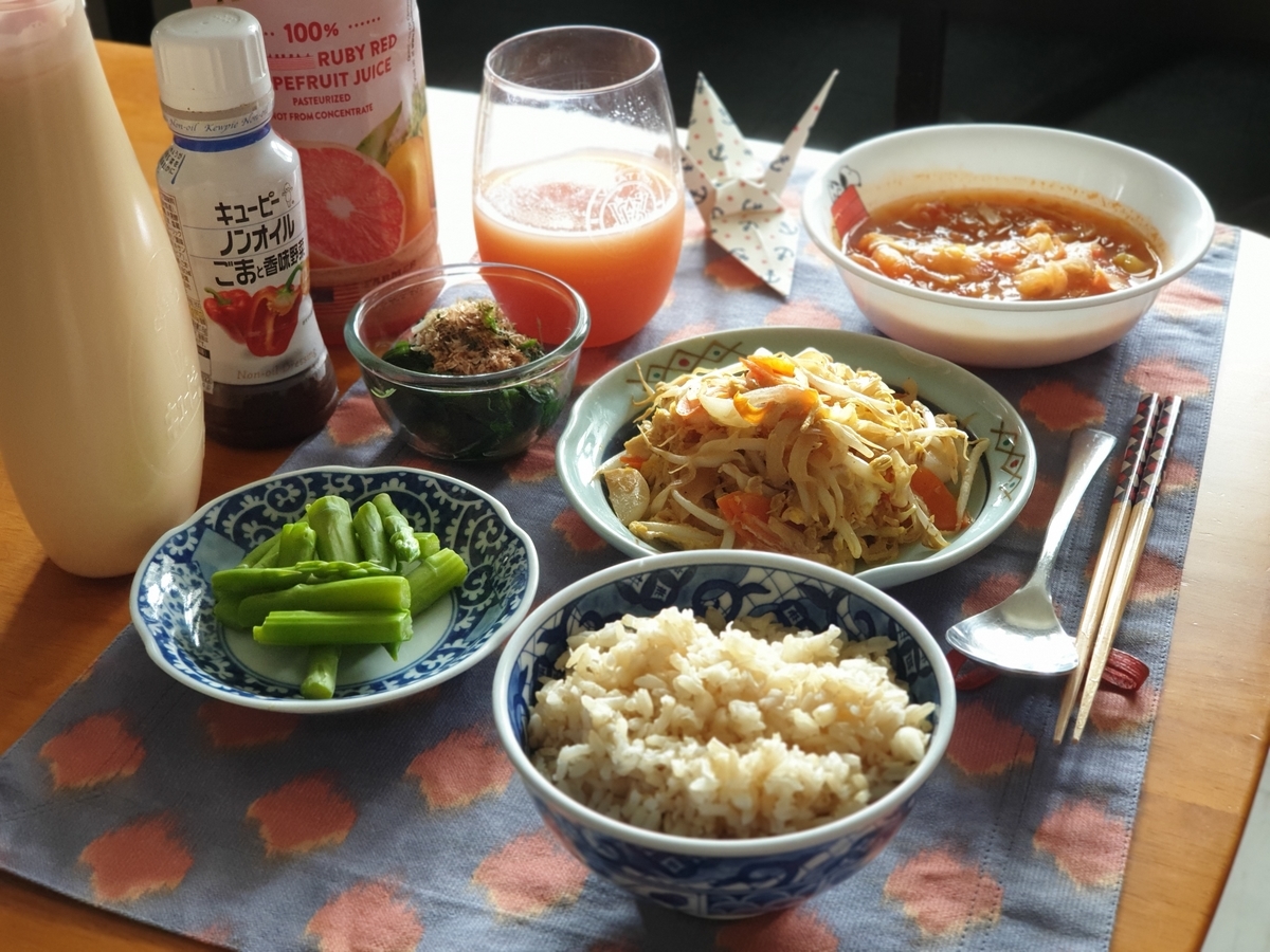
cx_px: 635
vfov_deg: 28.0
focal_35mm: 52
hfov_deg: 36.8
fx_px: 1908
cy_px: 476
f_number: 2.4
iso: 125
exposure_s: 1/30
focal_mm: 6
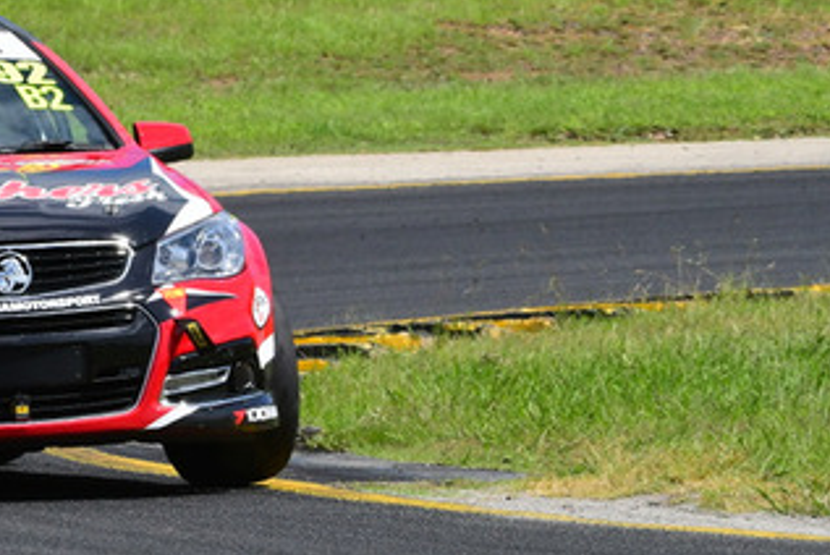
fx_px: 17469
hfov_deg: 2.7
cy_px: 131
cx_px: 21
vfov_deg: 1.8
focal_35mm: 757
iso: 400
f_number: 11
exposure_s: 1/640
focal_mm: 200
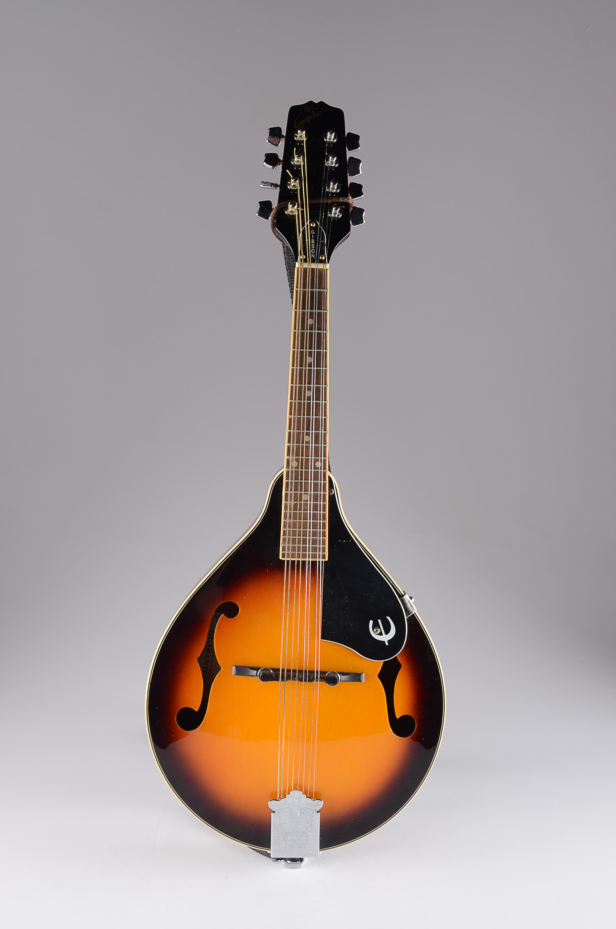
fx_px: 1005
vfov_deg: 49.6
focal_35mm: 39
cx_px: 308
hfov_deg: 34.1
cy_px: 464
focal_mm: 26
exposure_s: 1/60
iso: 100
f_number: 7.1
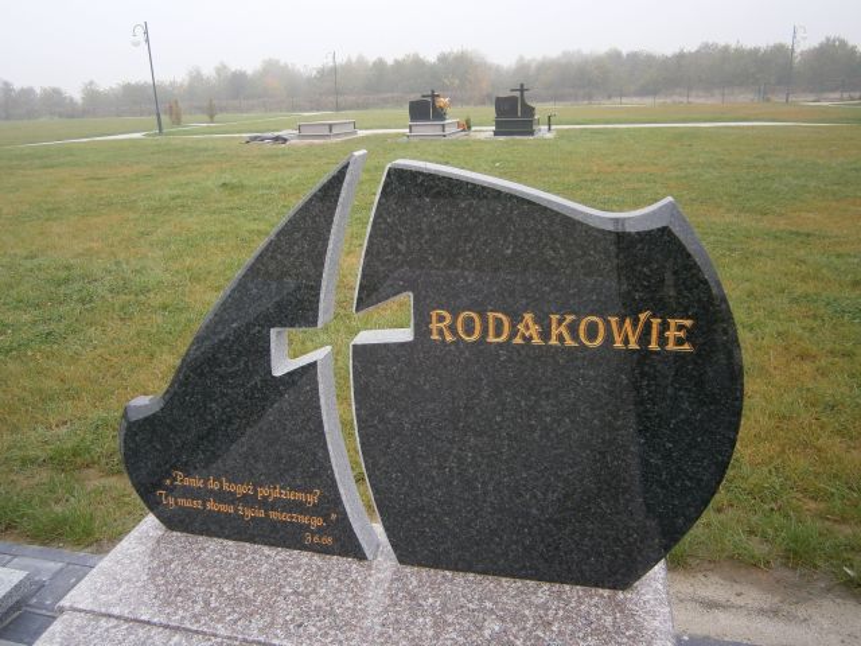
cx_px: 430
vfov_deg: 53.1
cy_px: 323
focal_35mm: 26
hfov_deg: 67.3
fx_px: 647
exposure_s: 1/200
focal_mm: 4.7
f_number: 2.8
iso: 80
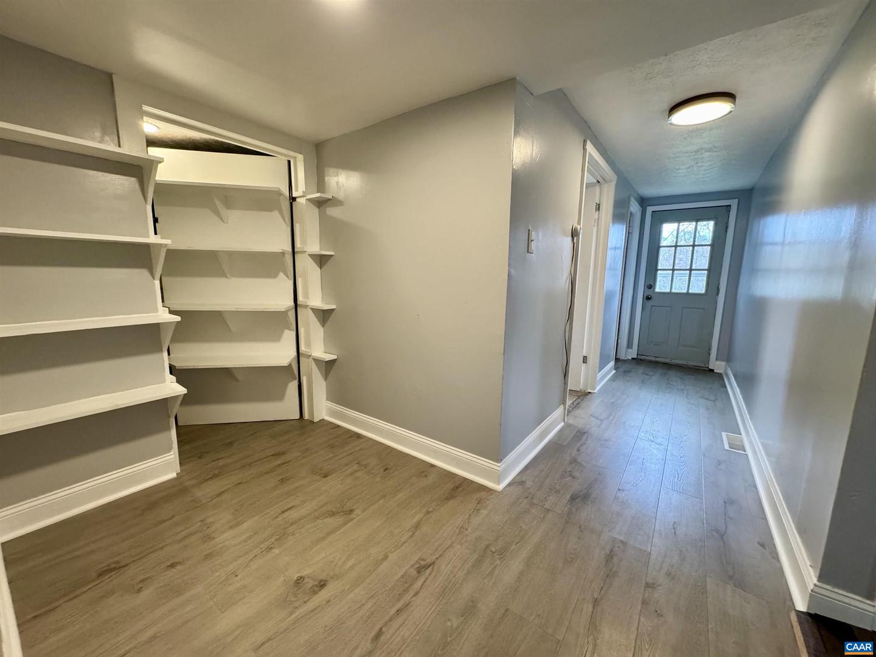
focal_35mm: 14
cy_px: 328
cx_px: 438
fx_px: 354
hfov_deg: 102.1
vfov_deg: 85.7
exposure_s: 1/120
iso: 320
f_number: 2.2
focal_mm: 2.22
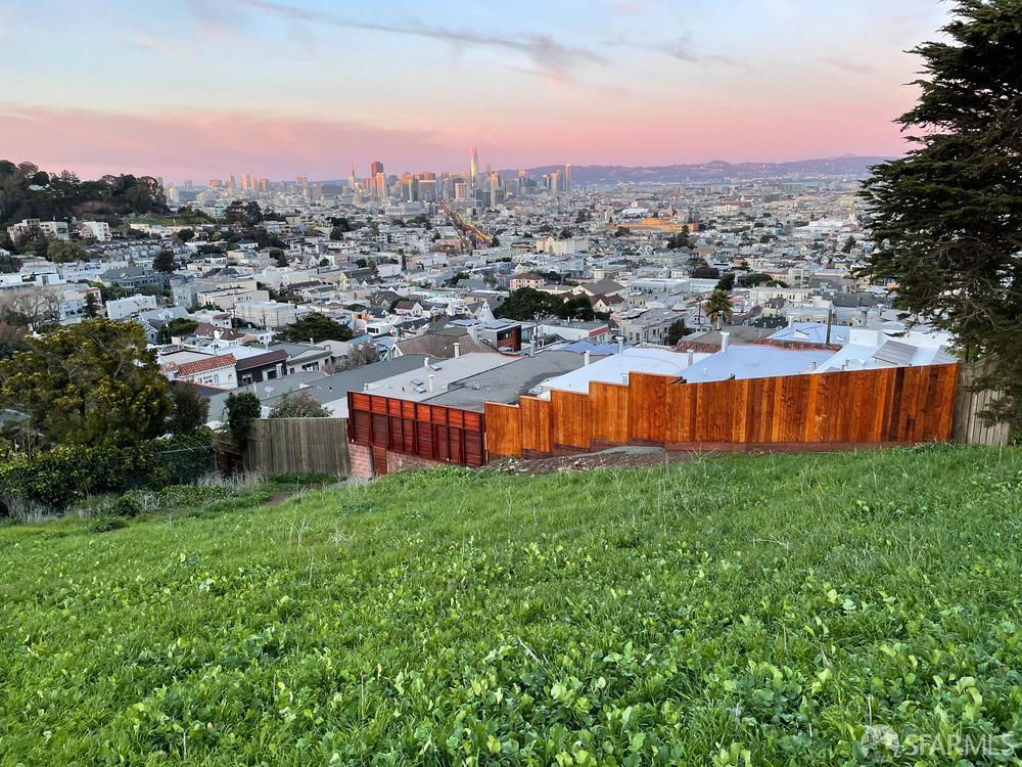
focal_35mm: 26
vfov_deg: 53.1
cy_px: 384
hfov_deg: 67.3
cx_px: 511
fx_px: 768
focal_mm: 4.2
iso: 80
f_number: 1.6
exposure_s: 1/121
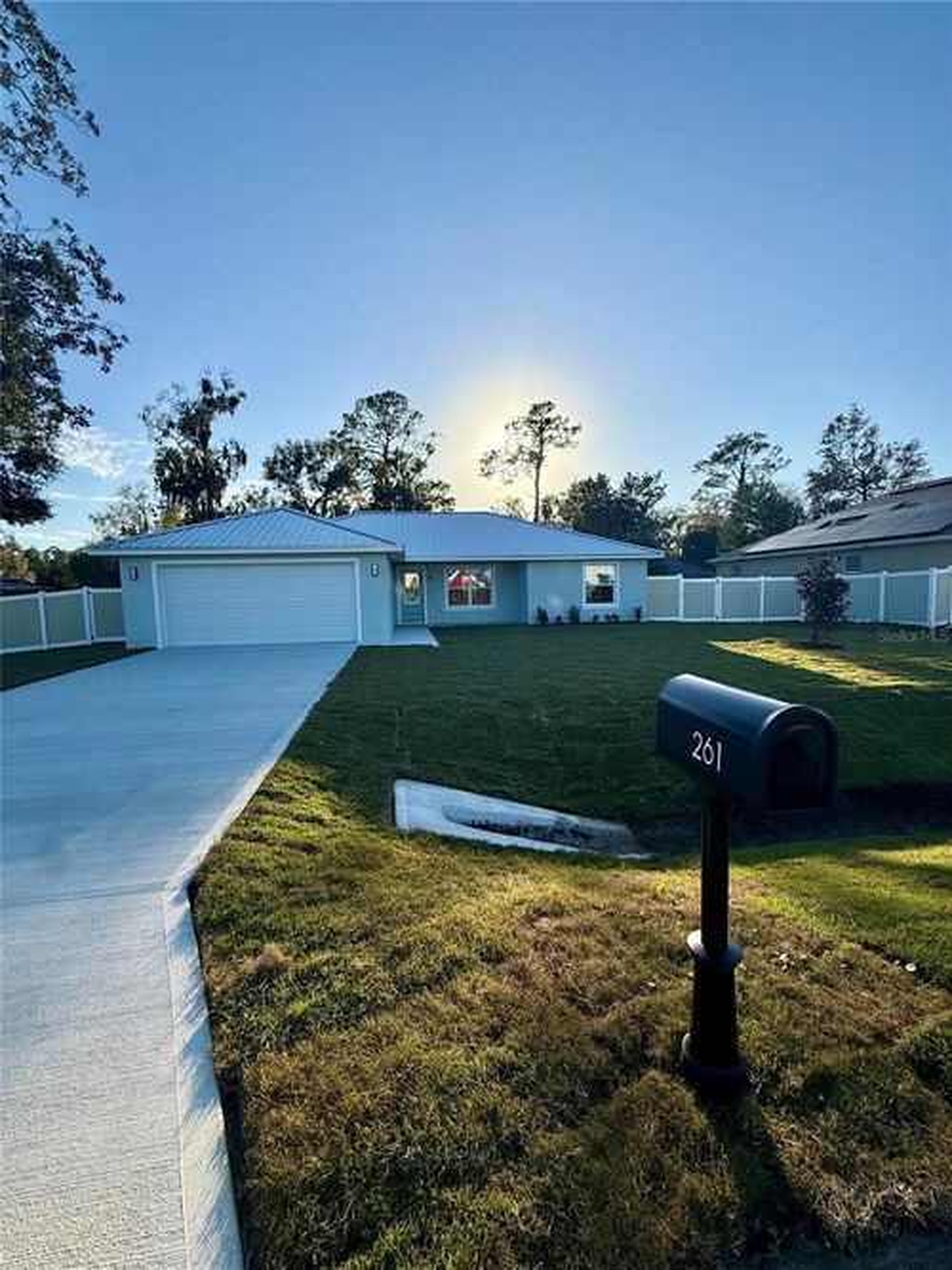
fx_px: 514
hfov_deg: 85.7
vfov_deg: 102.1
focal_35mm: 14
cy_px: 635
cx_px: 476
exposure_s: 1/2841
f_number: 2.2
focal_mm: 2.22
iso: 64
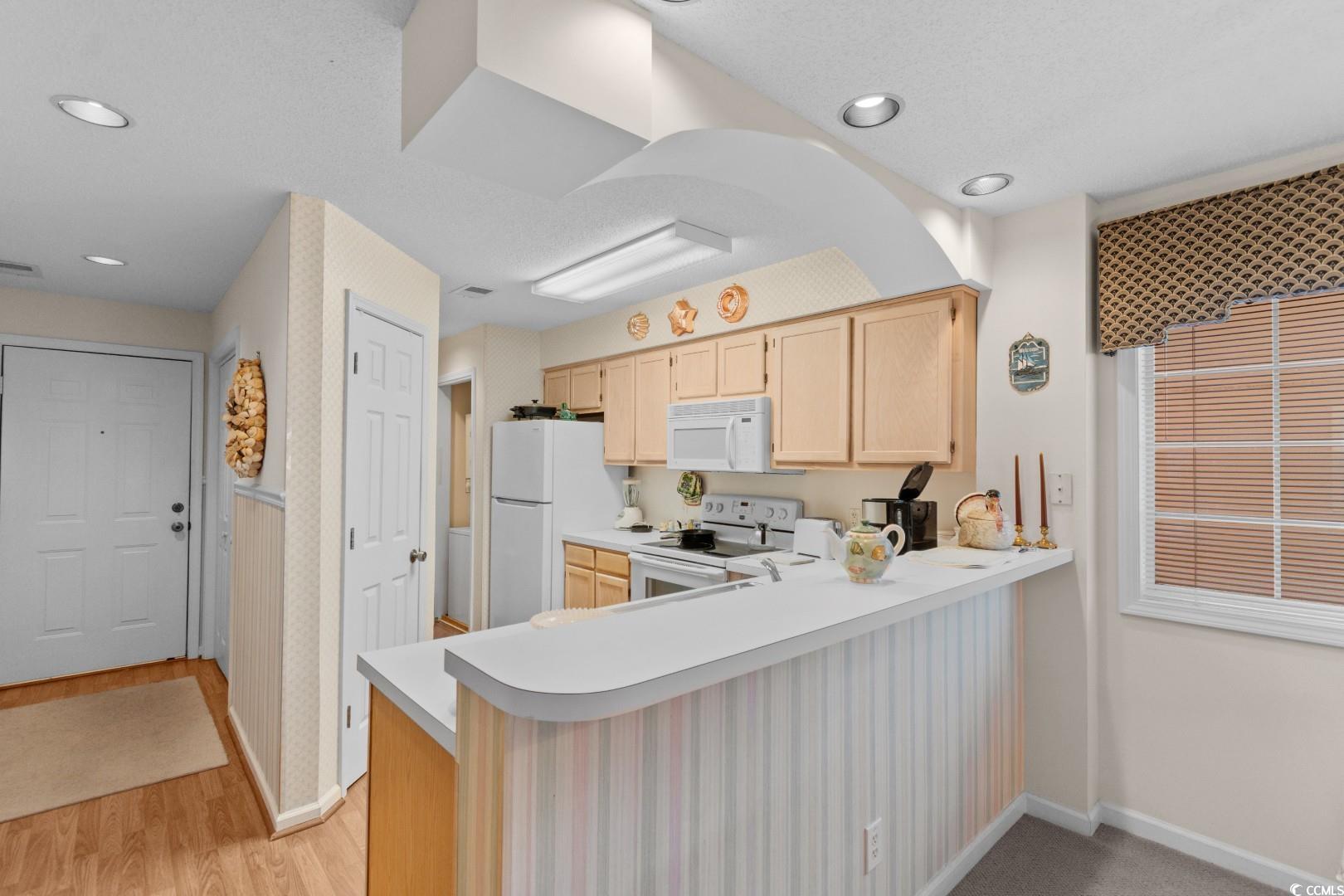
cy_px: 448
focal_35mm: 16
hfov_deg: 96.7
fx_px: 597
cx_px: 672
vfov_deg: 73.7
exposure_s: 1/8
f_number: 4.8
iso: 100
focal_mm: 11
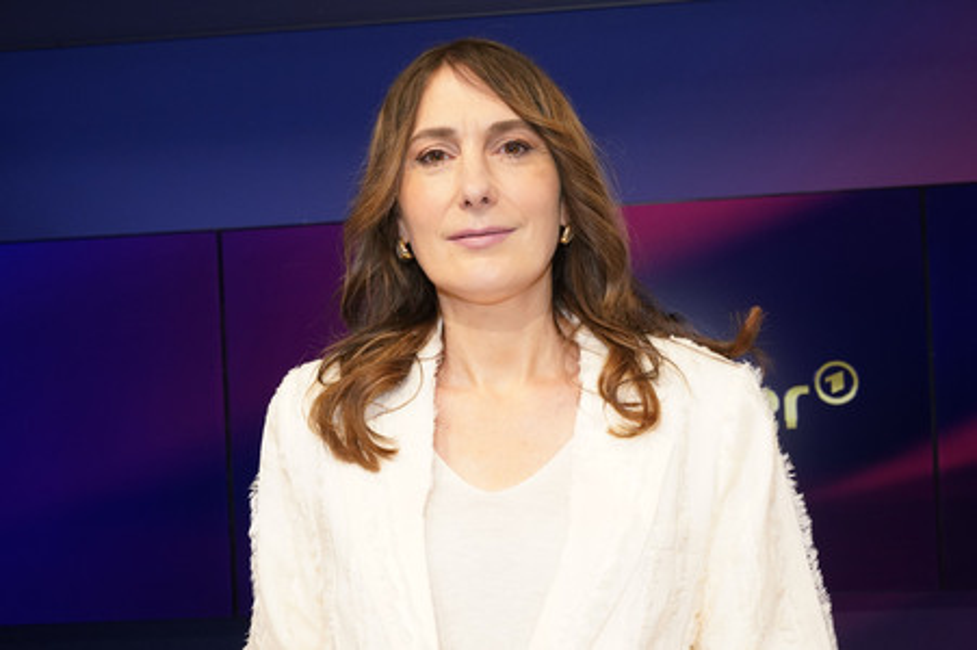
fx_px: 1003
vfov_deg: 35.9
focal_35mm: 37
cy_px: 325
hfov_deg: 51.9
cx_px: 488
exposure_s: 1/125
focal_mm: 37
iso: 2000
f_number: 5.6
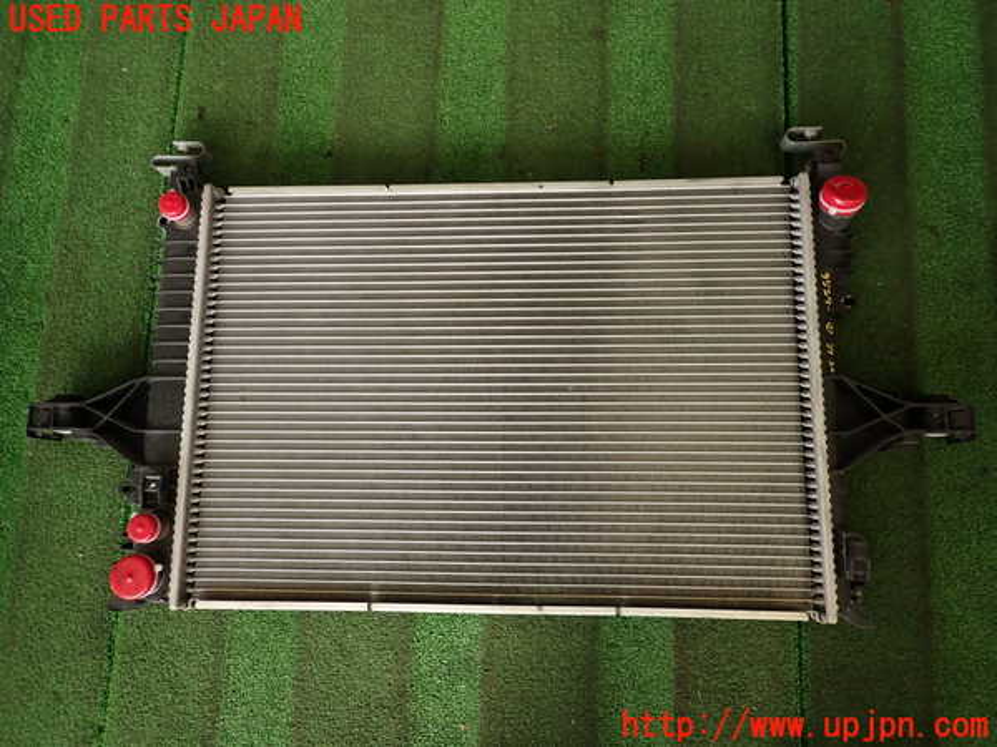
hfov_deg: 69.4
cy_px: 374
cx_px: 498
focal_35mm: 25
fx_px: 720
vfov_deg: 54.9
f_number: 2
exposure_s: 1/80
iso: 100
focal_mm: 4.5
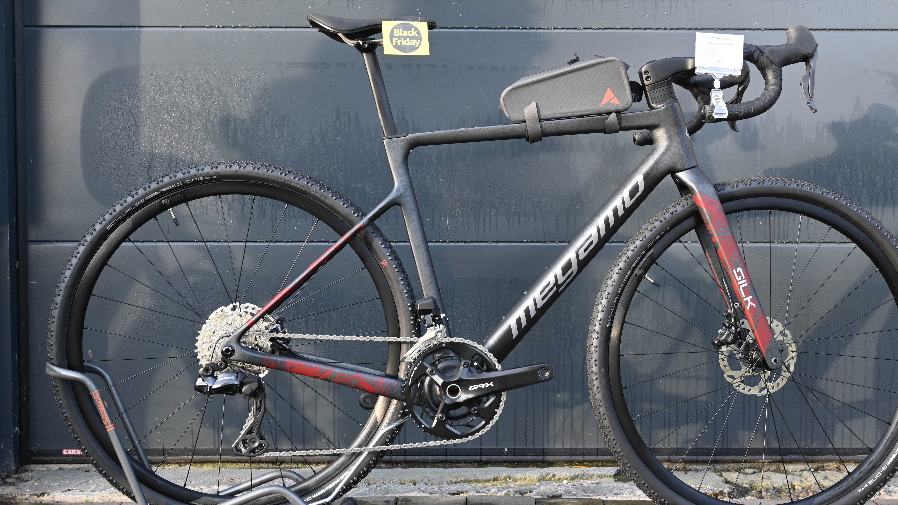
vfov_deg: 24.4
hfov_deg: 42.0
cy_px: 258
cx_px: 495
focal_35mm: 49
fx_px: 1167
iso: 125
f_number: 4.5
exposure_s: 1/60
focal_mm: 28
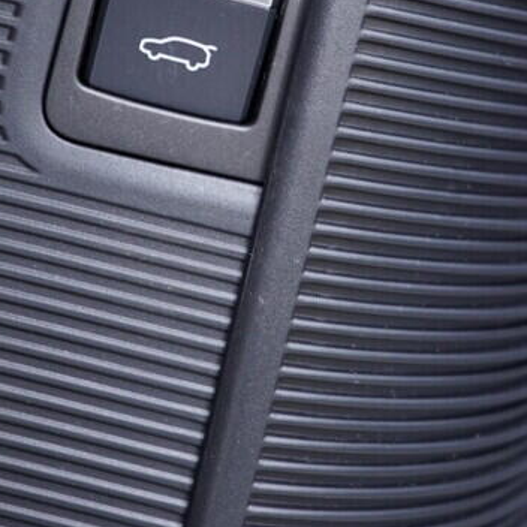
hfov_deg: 19.5
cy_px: 49
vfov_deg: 19.1
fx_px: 1533
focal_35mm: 89
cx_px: 192
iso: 400
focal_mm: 24
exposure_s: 1/40
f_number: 2.8
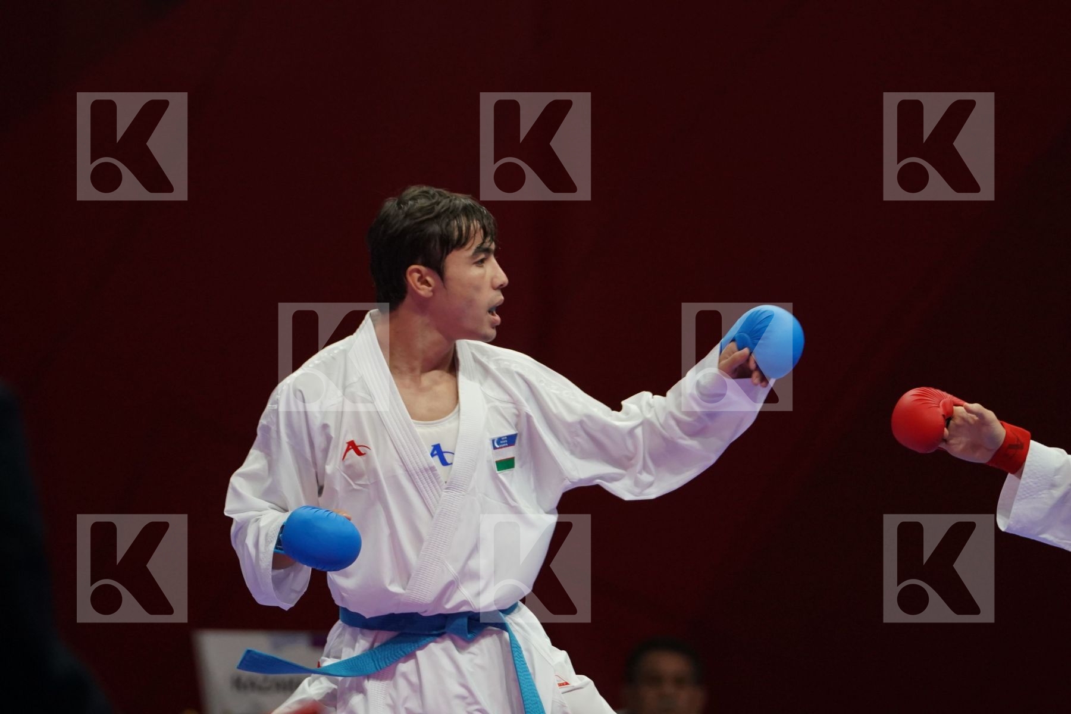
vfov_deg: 3.5
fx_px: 11691
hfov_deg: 5.2
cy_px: 357
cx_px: 536
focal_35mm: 393
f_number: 4
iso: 2000
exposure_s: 1/1000
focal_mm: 262
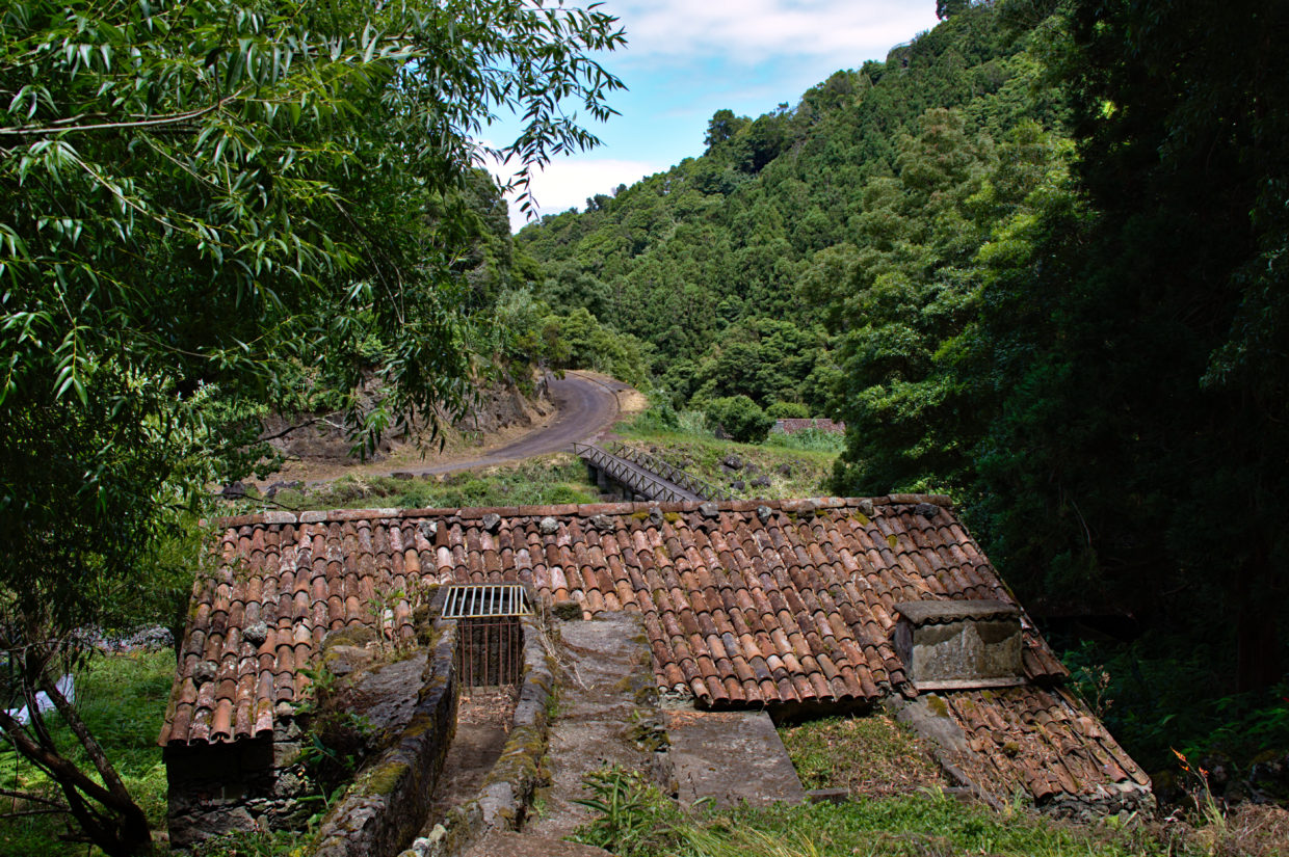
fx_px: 1288
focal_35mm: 36
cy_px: 428
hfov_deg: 53.2
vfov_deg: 36.8
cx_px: 644
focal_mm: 24
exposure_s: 1/250
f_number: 8
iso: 160
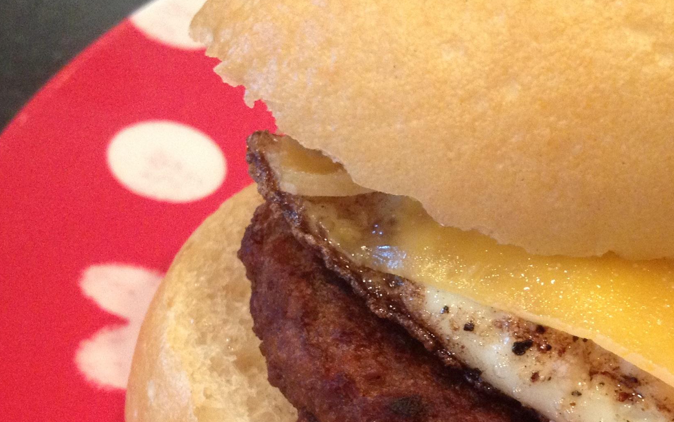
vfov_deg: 17.4
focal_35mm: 74
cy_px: 350
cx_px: 477
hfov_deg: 27.6
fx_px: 1359
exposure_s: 1/20
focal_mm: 4.28
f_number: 2.4
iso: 250
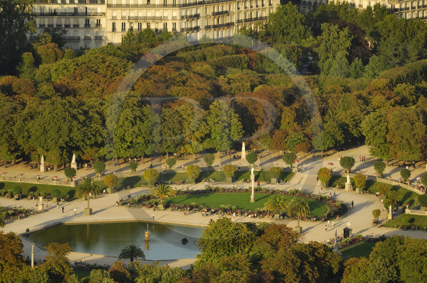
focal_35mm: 450
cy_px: 142
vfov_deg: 3.0
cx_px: 214
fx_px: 5330
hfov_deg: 4.6
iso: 100
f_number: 4
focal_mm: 300
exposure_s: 1/400
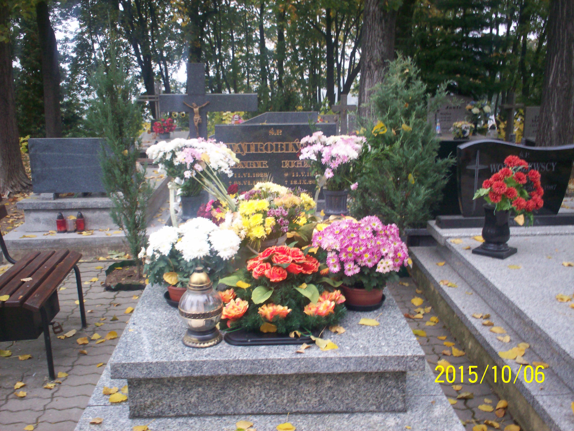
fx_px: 597
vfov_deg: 39.7
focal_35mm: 36
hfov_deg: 51.4
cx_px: 287
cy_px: 216
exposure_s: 1/11.3
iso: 140
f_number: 4.5
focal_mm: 6
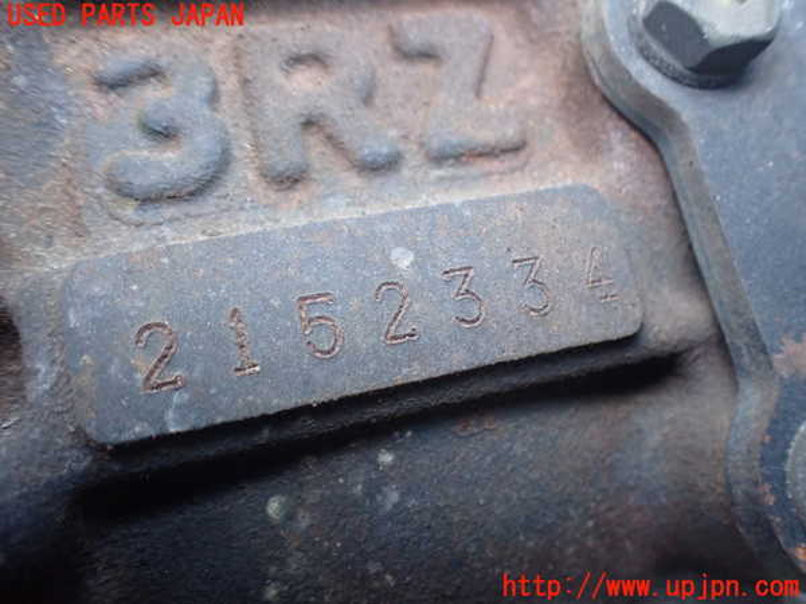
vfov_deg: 46.8
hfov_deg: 60.0
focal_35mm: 30
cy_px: 302
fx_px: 699
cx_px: 403
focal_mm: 5.4
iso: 800
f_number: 2.3
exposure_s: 1/100
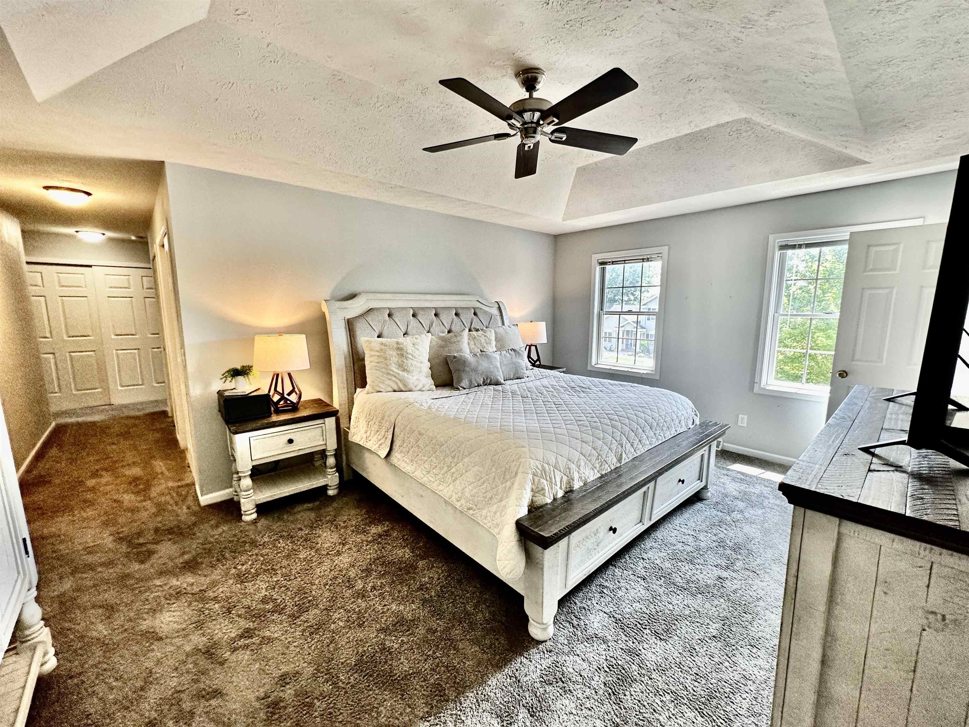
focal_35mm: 14
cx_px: 484
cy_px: 364
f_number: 2.2
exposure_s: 1/120
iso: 160
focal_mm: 2.22
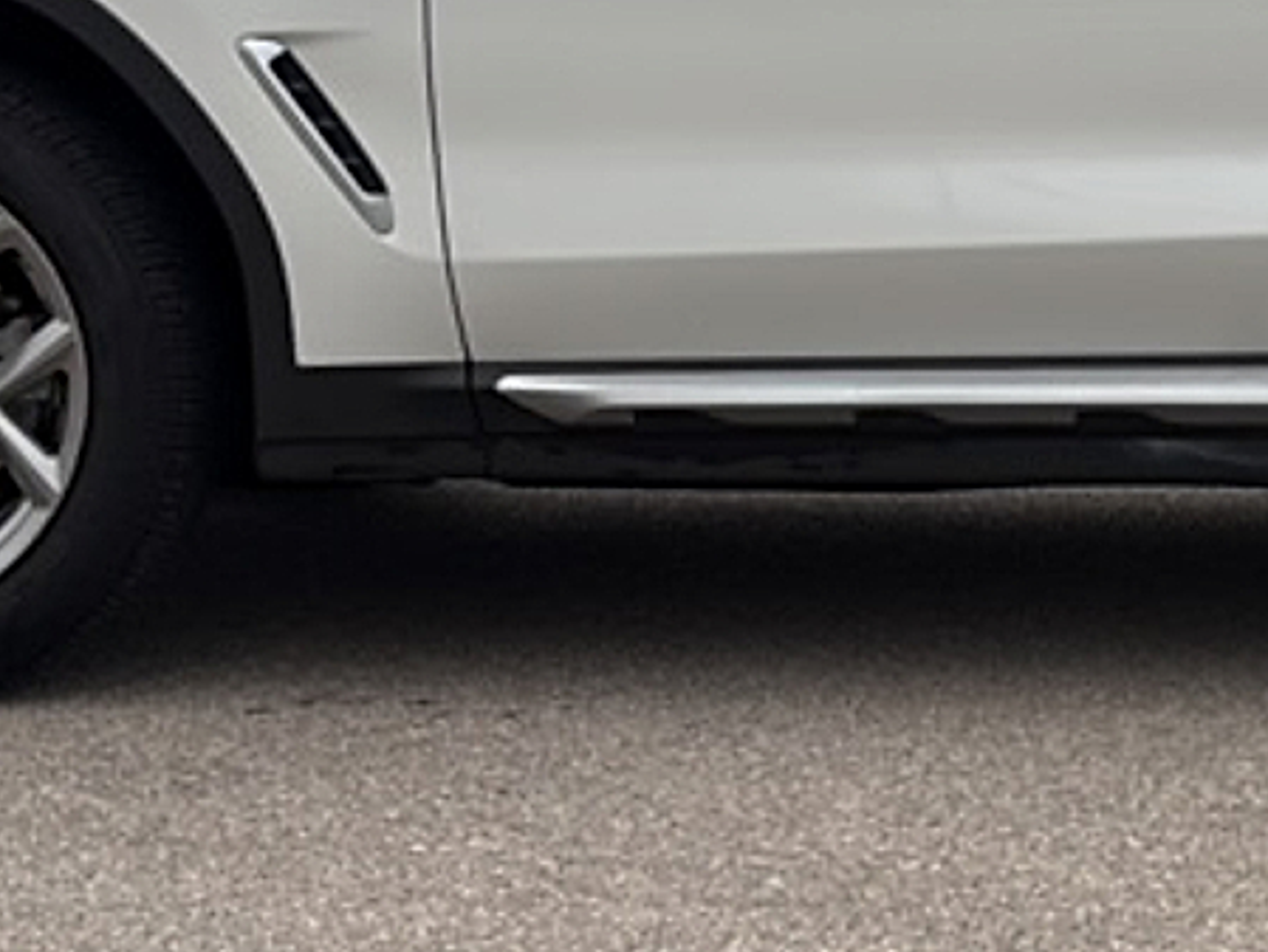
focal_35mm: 89
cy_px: 153
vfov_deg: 16.4
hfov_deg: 21.1
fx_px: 3261
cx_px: 1310
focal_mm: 6.76
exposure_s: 1/742
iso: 80
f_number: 1.78
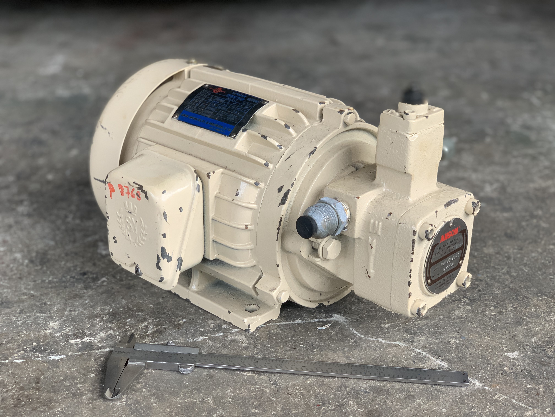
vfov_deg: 28.0
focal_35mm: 52
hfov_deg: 36.8
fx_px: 834
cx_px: 278
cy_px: 208
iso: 40
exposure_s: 1/122
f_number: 2.4
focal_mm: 6
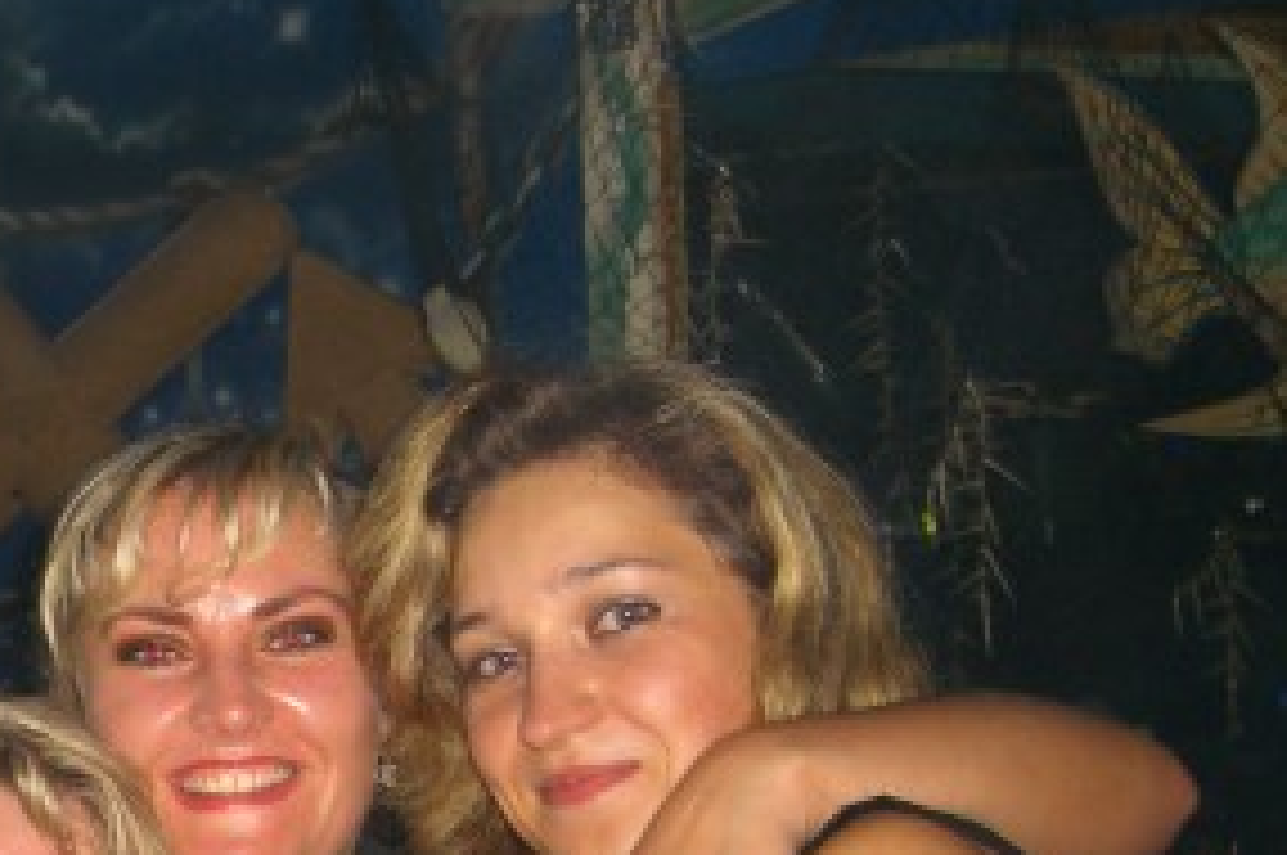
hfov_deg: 23.5
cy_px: 999
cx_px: -4
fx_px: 2964
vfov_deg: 15.8
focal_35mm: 83
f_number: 2.8
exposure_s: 1/60
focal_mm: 7.9
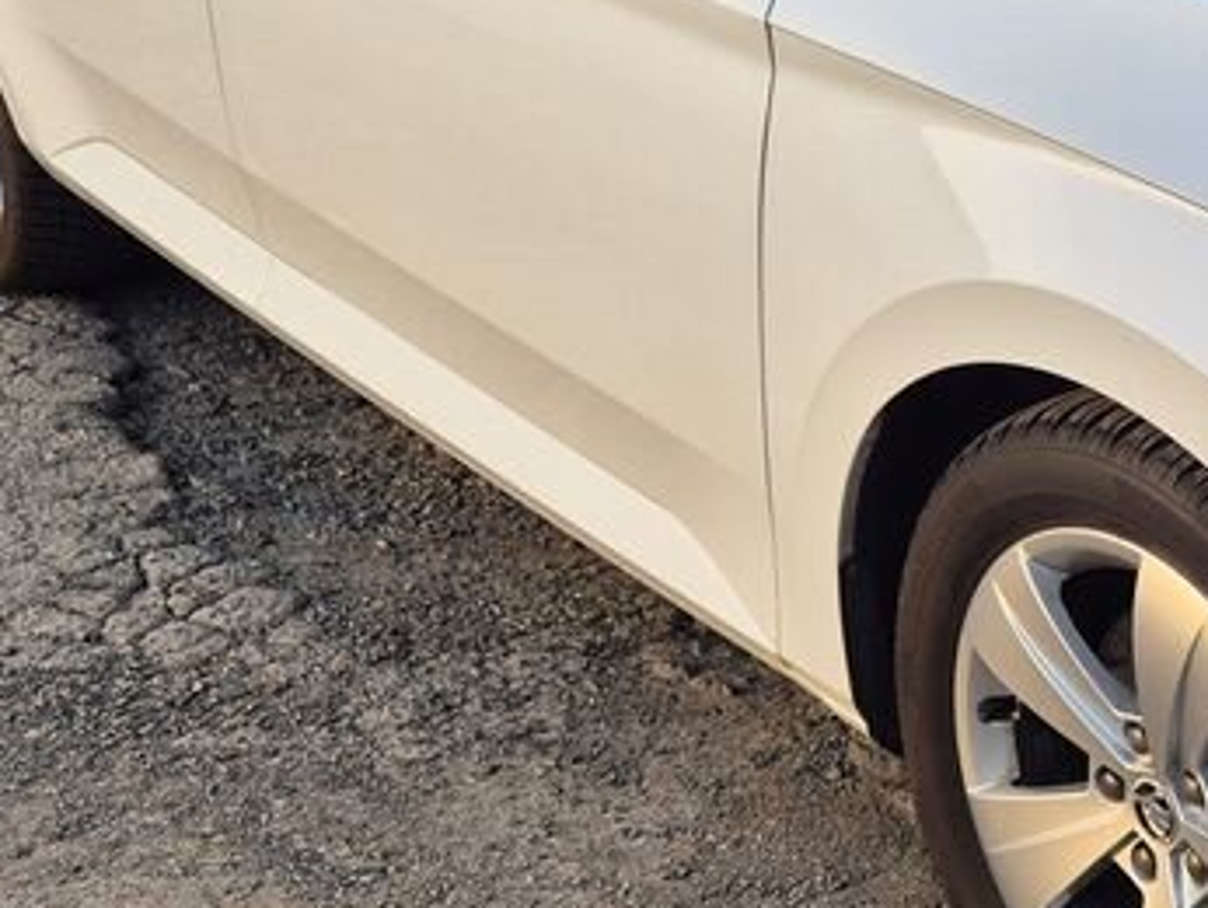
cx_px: 1341
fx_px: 2375
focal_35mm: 68
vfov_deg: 21.6
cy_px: 374
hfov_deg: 26.3
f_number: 1.8
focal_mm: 5.4
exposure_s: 1/346
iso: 25
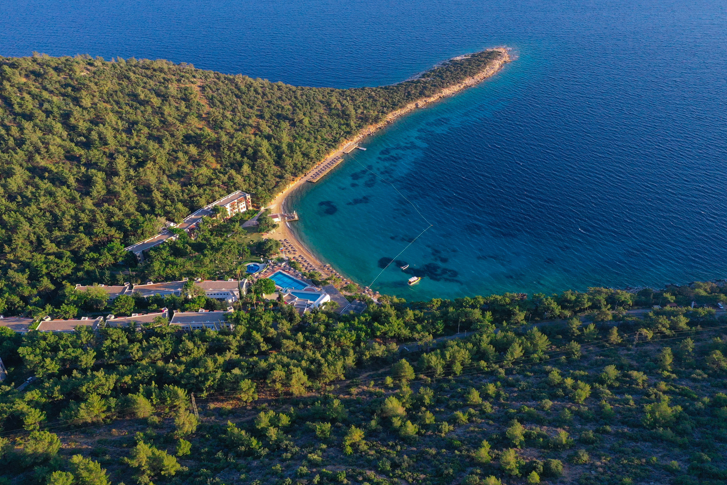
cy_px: 236
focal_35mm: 29
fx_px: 586
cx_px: 372
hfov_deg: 63.7
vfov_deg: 45.0
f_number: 5.6
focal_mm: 10.26
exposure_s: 1/500
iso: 400
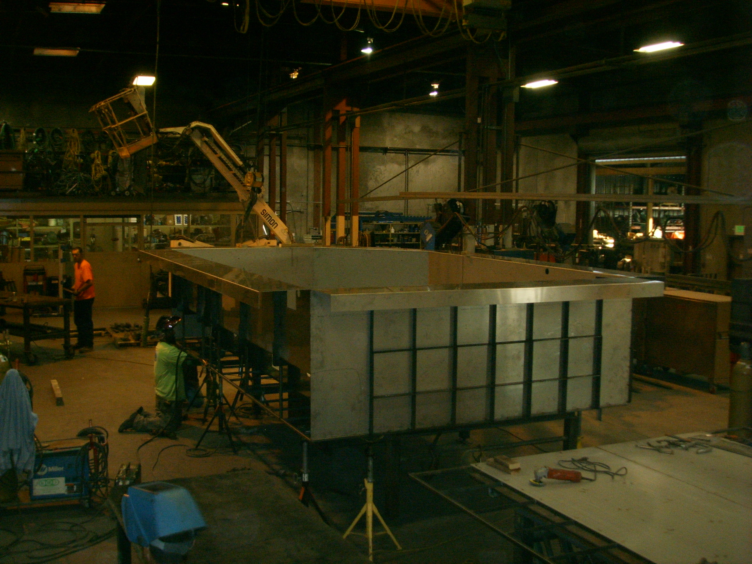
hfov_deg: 47.9
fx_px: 847
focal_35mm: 39
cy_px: 282
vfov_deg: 36.8
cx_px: 376
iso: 191
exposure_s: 1/45
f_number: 3.5
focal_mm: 6.6
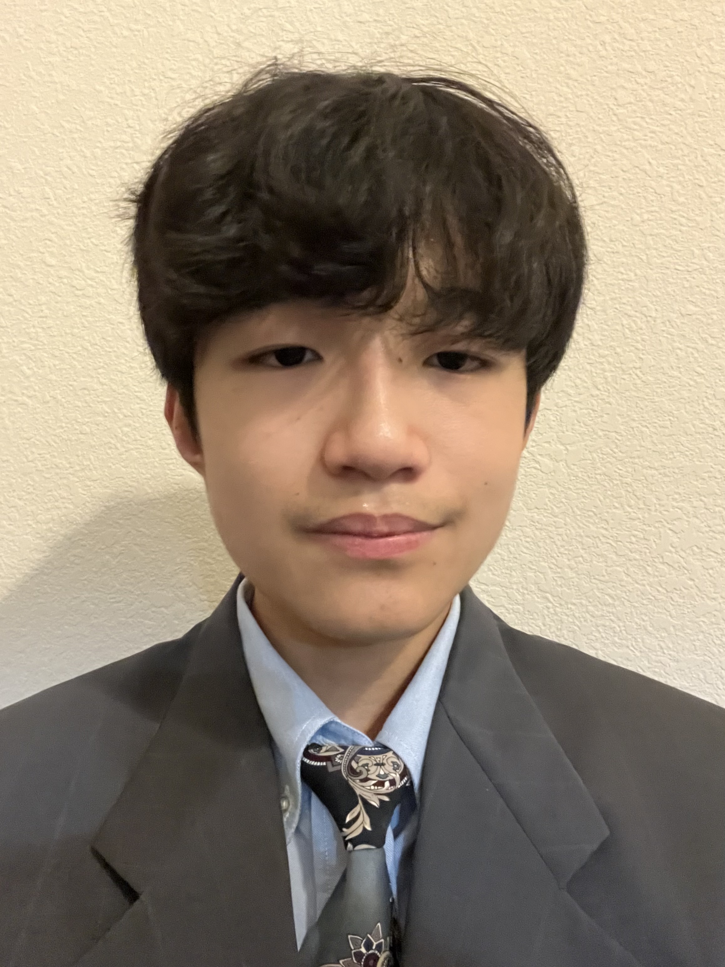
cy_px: 484
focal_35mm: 30
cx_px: 362
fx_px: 838
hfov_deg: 46.8
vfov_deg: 60.0
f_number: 2.2
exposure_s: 1/15
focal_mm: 2.71
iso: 1600
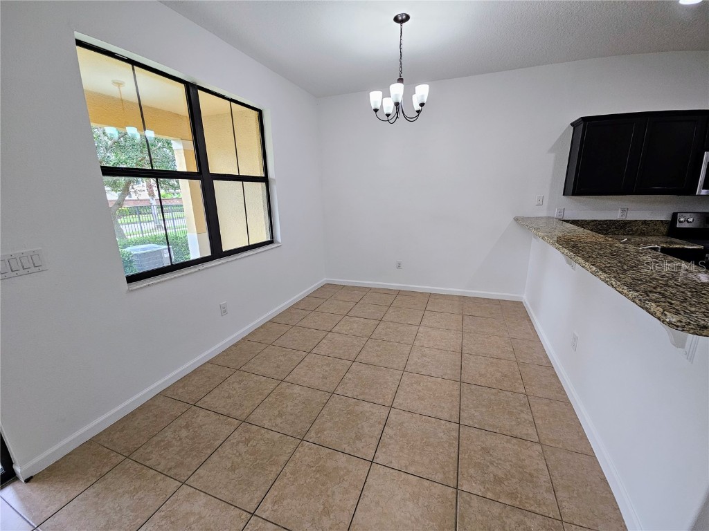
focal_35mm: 13
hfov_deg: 106.2
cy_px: 266
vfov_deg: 89.9
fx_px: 266
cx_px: 354
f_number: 2.2
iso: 100
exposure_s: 1/60
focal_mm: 2.2
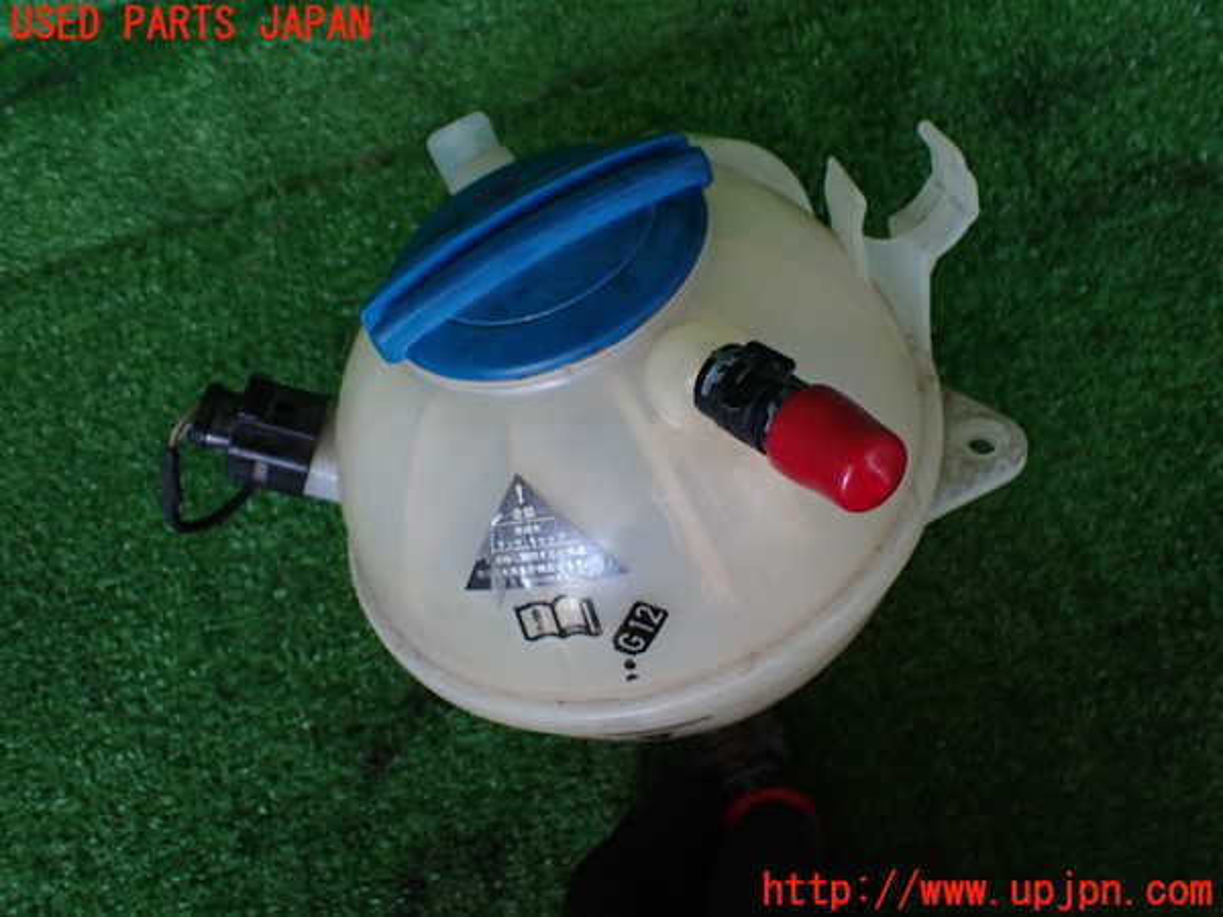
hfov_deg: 60.0
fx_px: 1060
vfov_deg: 46.8
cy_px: 458
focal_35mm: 30
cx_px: 612
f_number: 2.3
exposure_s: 1/125
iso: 400
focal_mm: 5.4
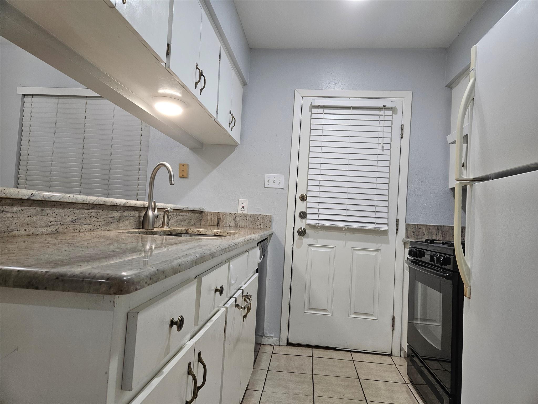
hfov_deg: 73.9
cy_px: 202
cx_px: 269
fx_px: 357
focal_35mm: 23
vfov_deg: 58.9
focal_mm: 5.4
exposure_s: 1/120
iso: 250
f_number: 1.8
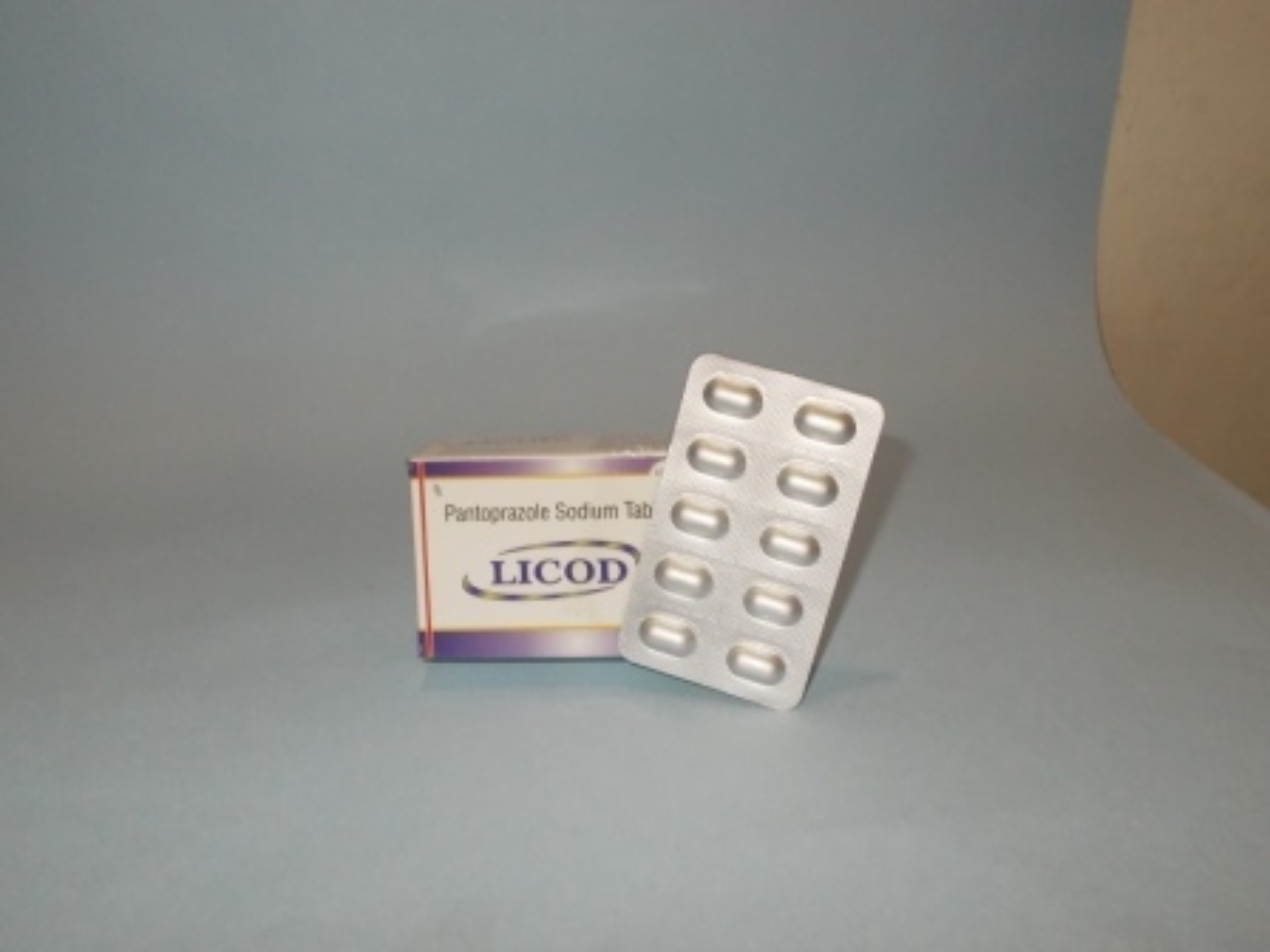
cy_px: 476
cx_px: 635
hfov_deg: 54.0
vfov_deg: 41.8
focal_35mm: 34
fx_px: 1247
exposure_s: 1/25
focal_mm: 6
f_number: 3.6
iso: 200
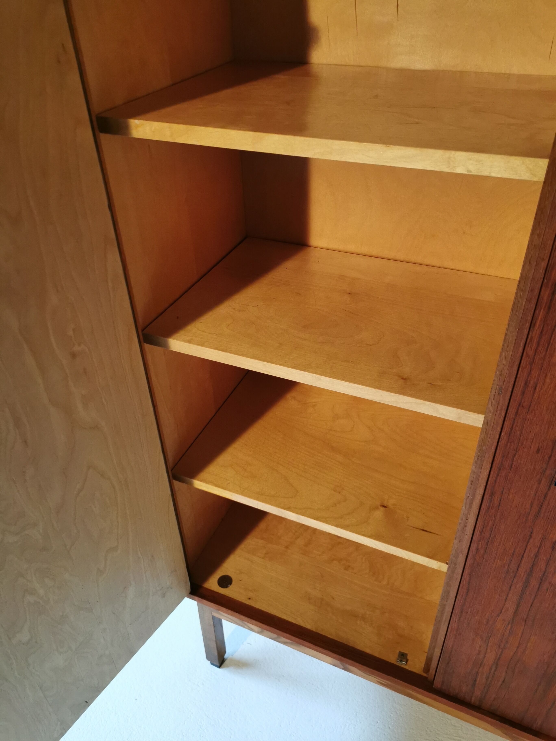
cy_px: 370
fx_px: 578
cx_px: 278
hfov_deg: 51.4
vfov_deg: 65.3
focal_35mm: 27
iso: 250
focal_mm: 5.58
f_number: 1.8
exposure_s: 1/33.3
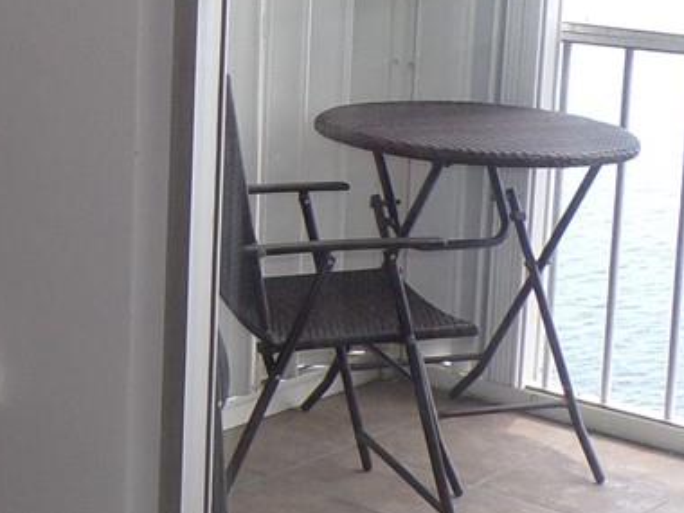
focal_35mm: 101
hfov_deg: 18.2
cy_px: 50
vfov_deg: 14.5
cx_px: -194
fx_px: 1996
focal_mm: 4.3
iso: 80
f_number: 4.3
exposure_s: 1/70
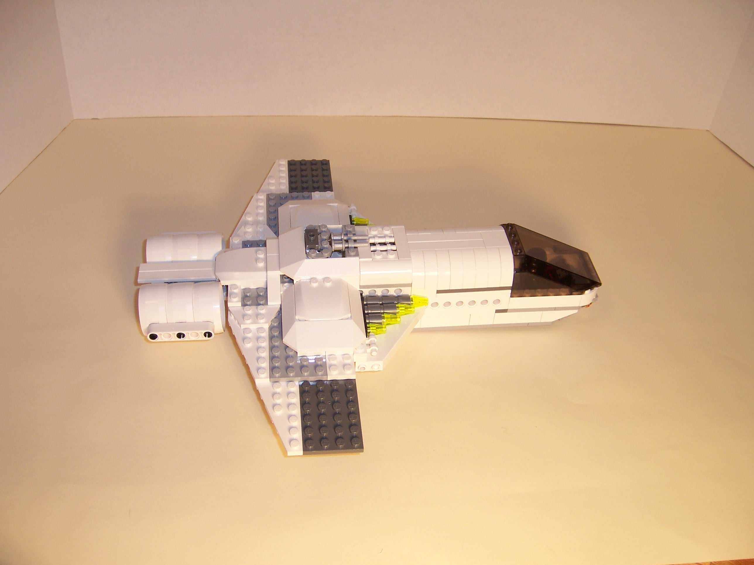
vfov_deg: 39.7
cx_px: 377
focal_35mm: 36
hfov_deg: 51.4
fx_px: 784
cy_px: 282
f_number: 2.8
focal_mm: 6.2
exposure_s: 1/400
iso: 80
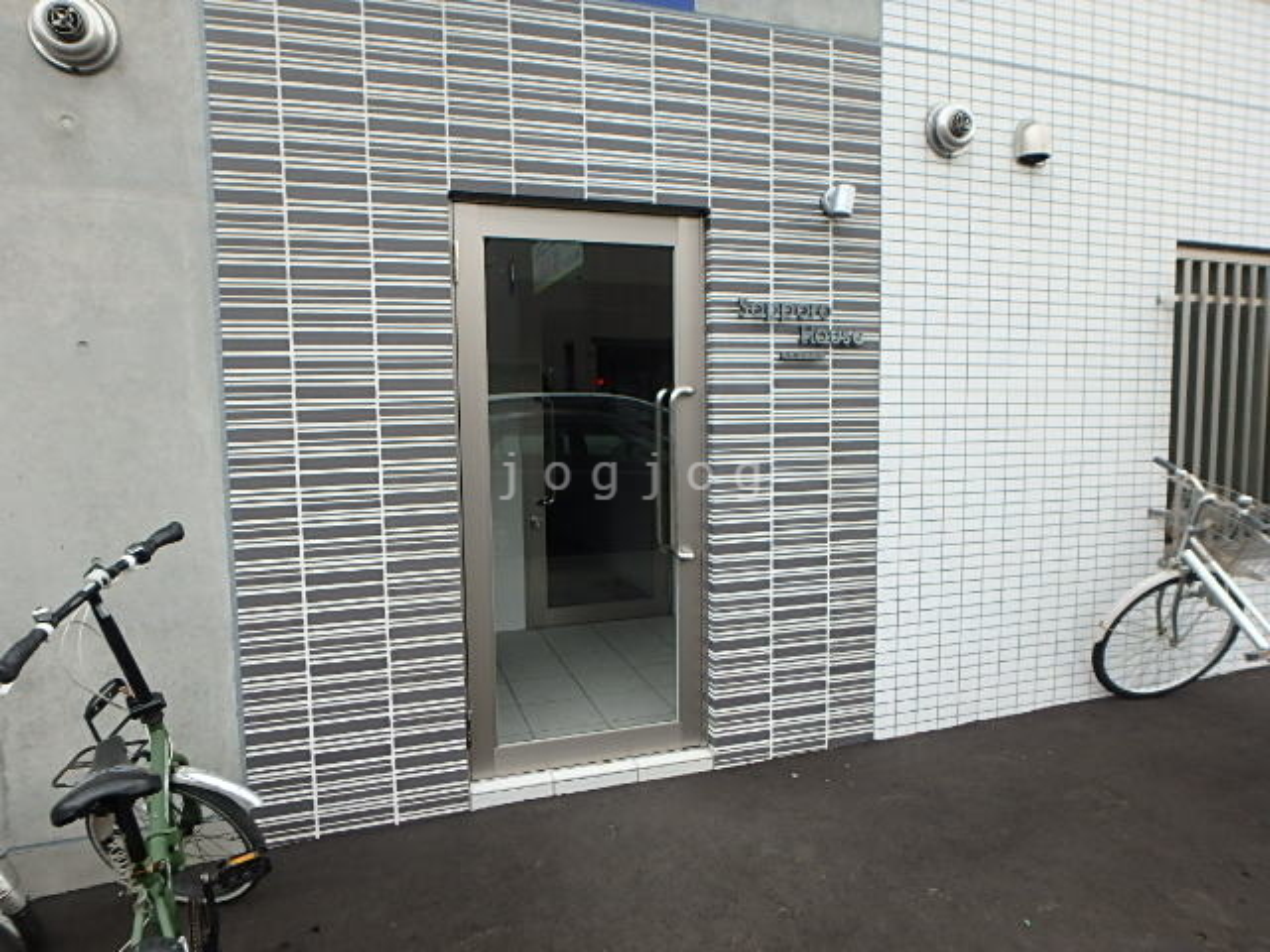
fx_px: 770
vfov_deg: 63.4
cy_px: 476
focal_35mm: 21
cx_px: 635
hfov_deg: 79.0
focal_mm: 3.7
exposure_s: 1/100
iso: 125
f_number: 3.5
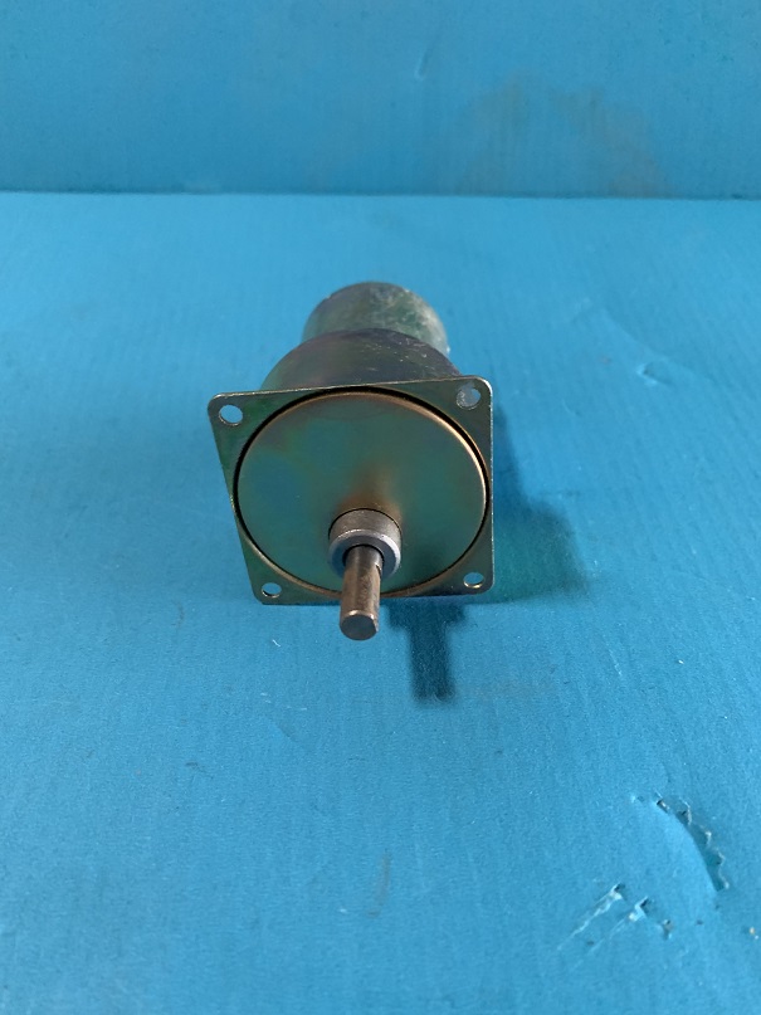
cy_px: 508
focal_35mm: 26
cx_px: 380
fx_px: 762
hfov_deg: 53.1
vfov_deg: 67.3
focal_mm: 4.25
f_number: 1.8
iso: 400
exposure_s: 1/47
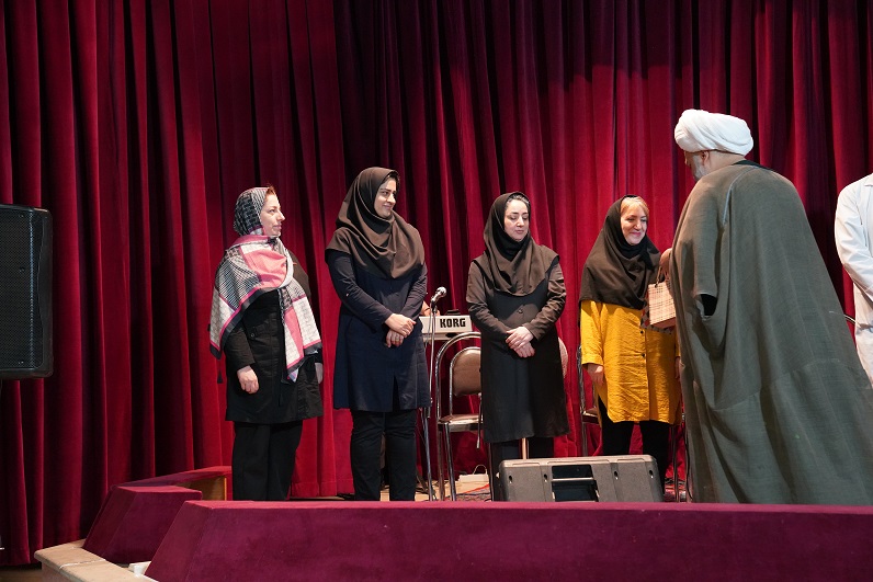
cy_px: 291
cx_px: 436
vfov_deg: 24.2
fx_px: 1358
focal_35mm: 56
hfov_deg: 35.6
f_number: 4
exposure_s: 1/160
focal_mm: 56
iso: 6400
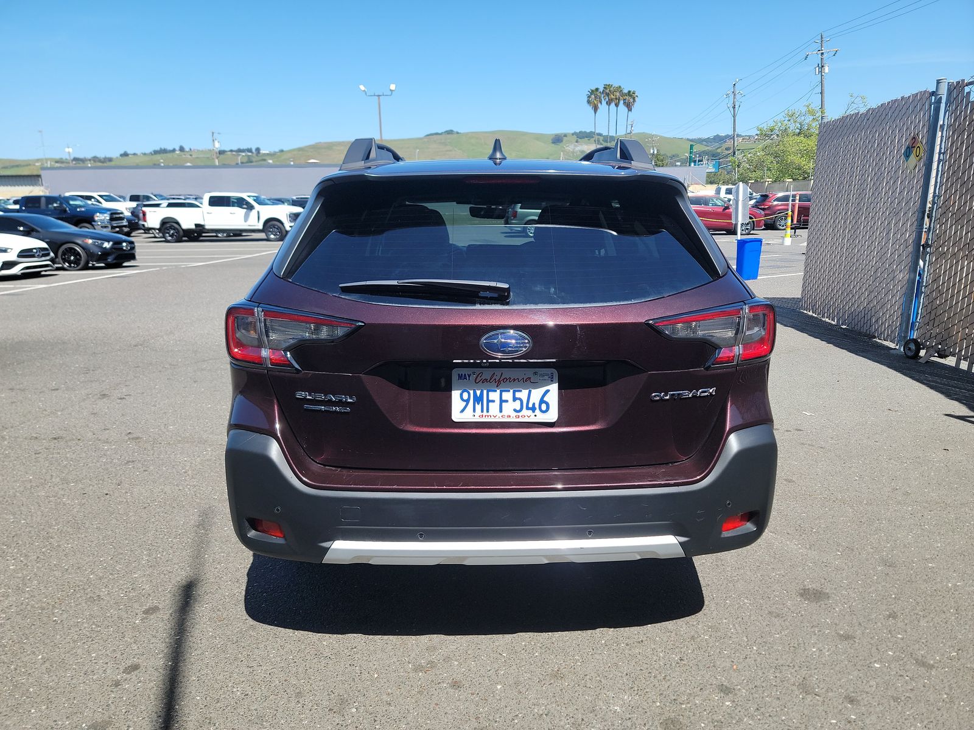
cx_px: 487
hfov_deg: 71.6
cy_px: 365
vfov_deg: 56.8
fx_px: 675
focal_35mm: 24
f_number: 1.8
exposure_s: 1/487
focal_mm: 6.7
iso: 50
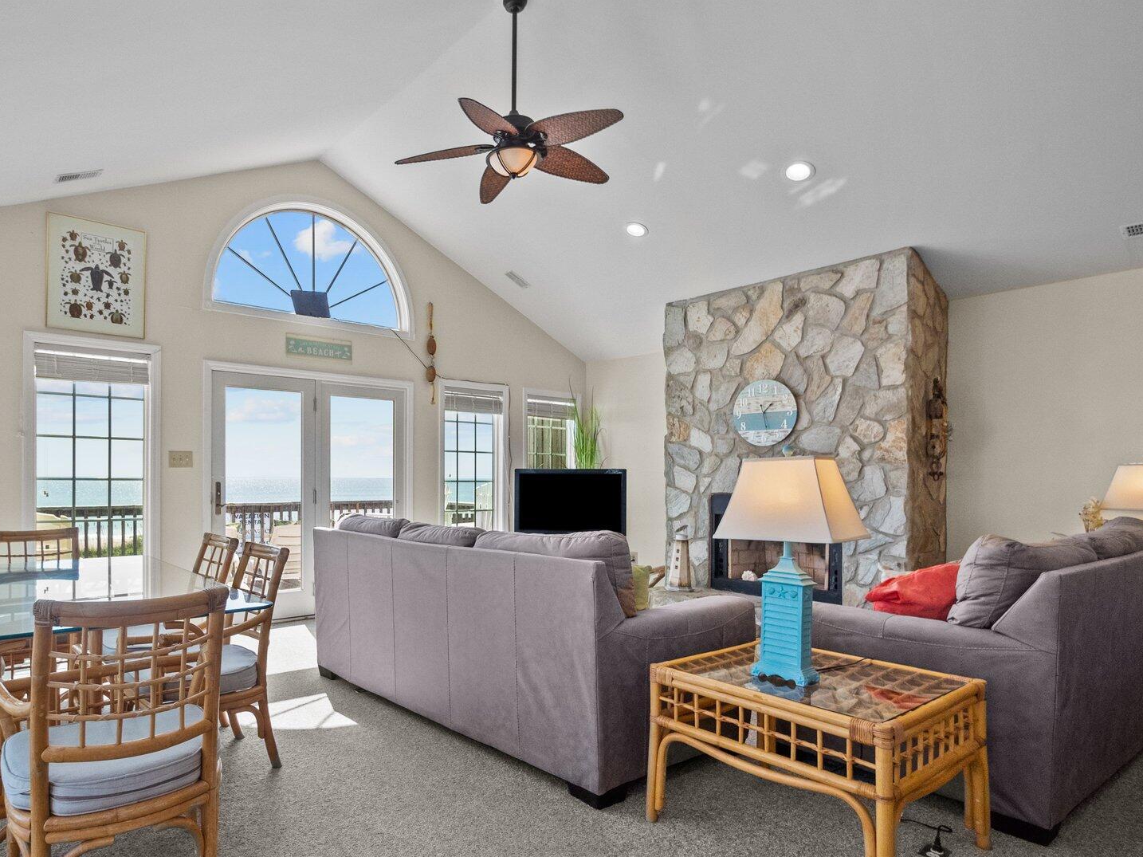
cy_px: 454
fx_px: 660
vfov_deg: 65.9
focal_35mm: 20
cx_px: 434
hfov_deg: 80.3
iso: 400
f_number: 4
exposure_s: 1/500
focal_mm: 7
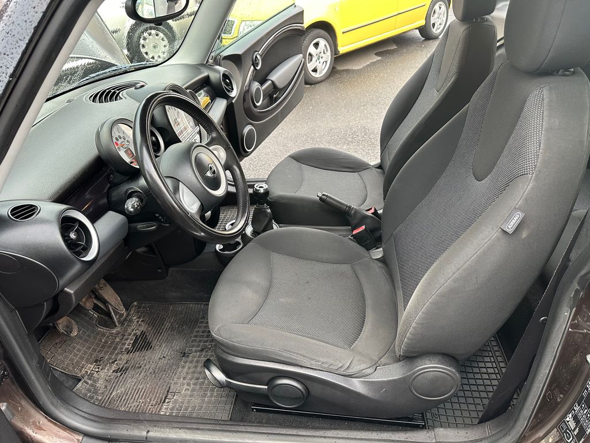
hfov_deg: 71.6
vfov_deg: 56.8
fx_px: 409
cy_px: 222
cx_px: 295
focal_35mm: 24
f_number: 1.78
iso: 250
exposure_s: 1/73
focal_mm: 6.86
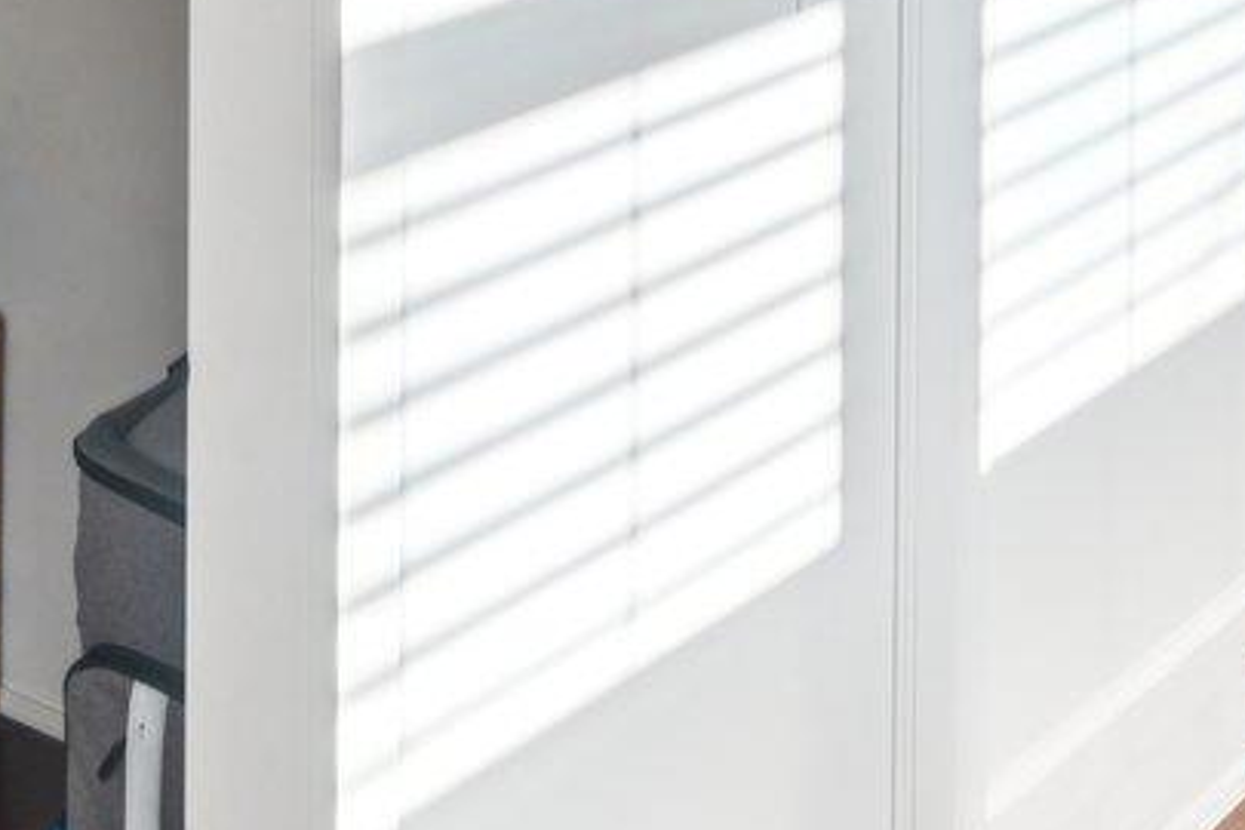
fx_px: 2974
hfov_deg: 23.0
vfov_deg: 14.0
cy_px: -702
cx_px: 111
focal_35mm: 86
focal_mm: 17
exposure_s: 1/50
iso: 200
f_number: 8
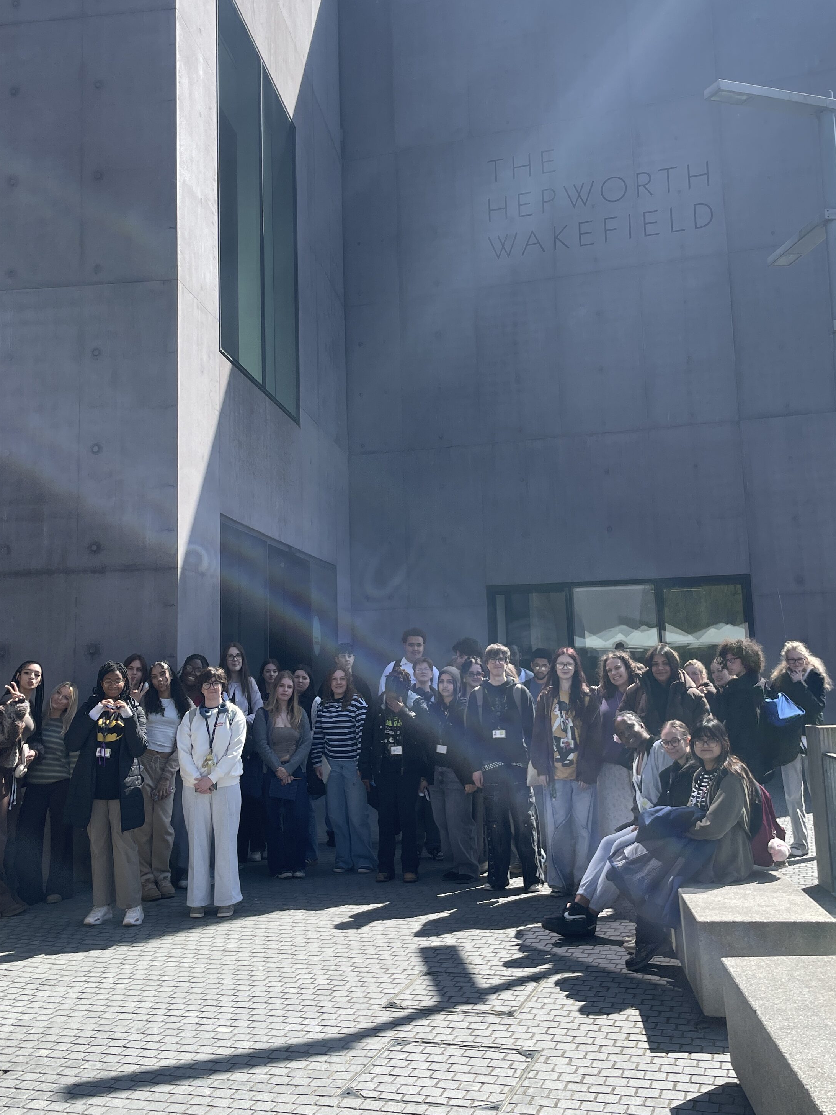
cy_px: 494
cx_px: 378
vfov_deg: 51.2
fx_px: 1159
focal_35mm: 36
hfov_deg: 39.6
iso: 32
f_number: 1.6
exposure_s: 1/2174
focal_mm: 4.2
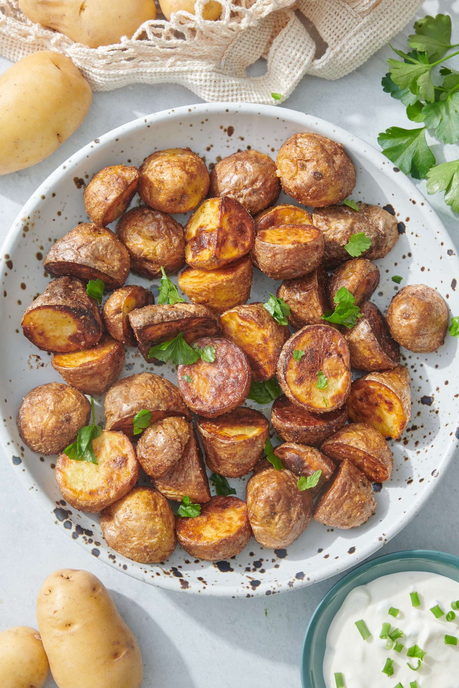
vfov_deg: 28.1
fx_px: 1377
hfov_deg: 18.9
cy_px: 338
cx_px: 228
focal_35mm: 72
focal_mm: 70
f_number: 14
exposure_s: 1/250
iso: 320
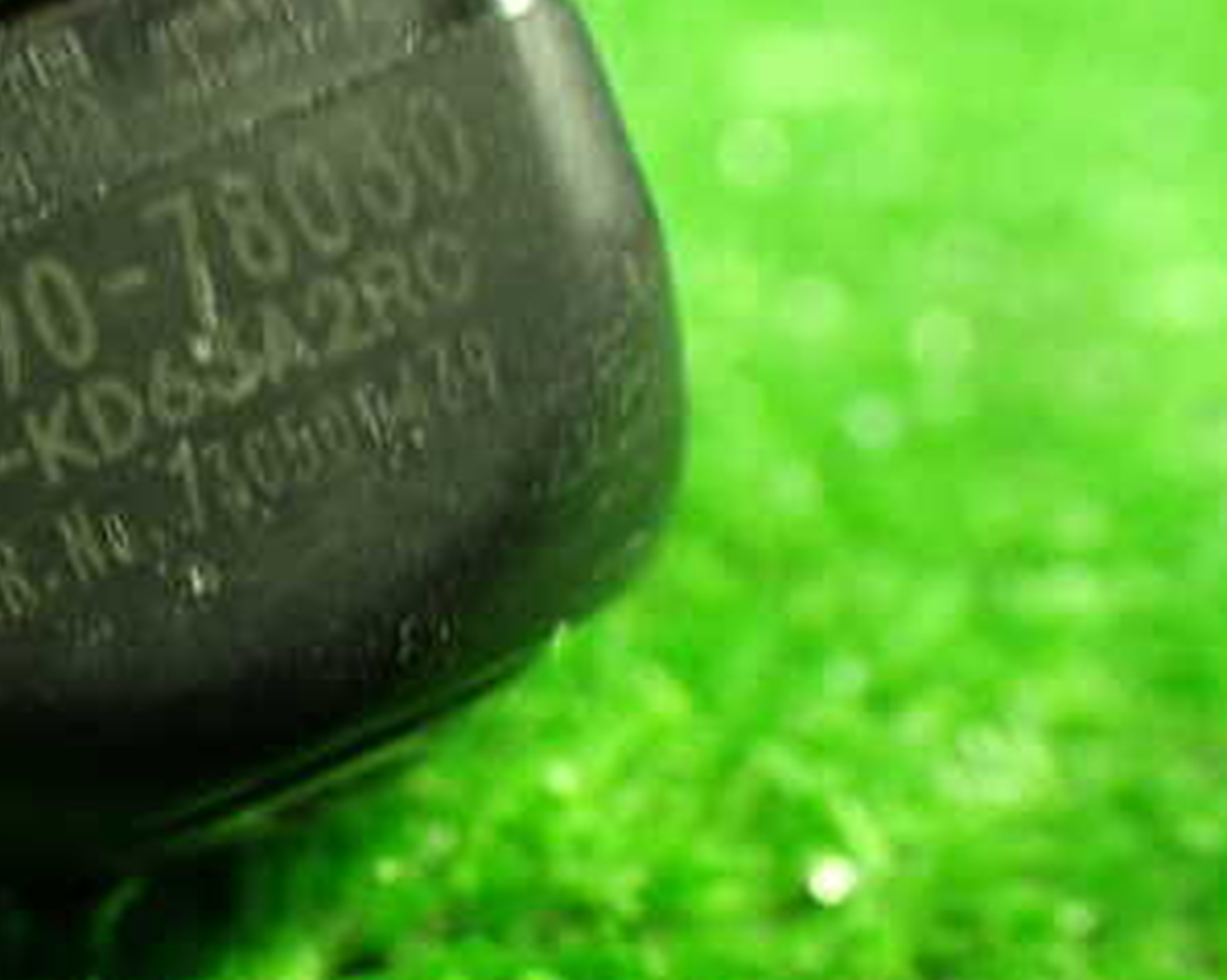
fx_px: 2141
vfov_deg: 25.6
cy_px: 321
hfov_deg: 30.7
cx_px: 148
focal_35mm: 59
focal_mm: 5.4
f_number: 2.3
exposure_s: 1/40
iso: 800
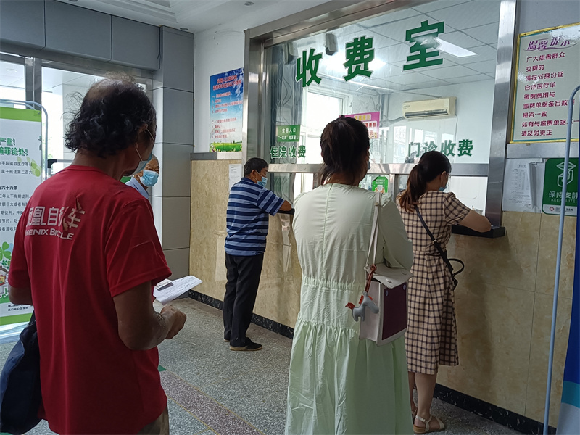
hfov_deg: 65.3
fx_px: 452
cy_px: 218
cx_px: 290
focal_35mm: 27
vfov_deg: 51.4
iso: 584
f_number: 1.9
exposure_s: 1/50
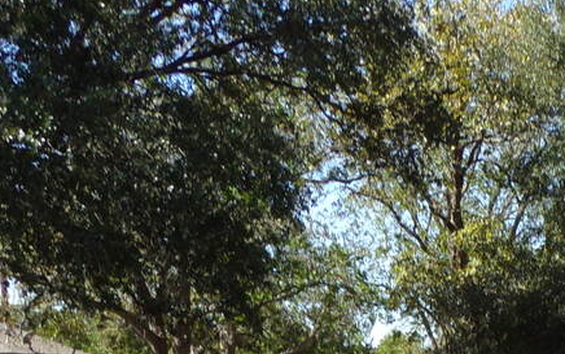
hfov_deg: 23.6
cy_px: 526
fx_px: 1294
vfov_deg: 14.5
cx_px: 561
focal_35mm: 84
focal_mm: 4.3
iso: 80
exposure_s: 1/125
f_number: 5.8
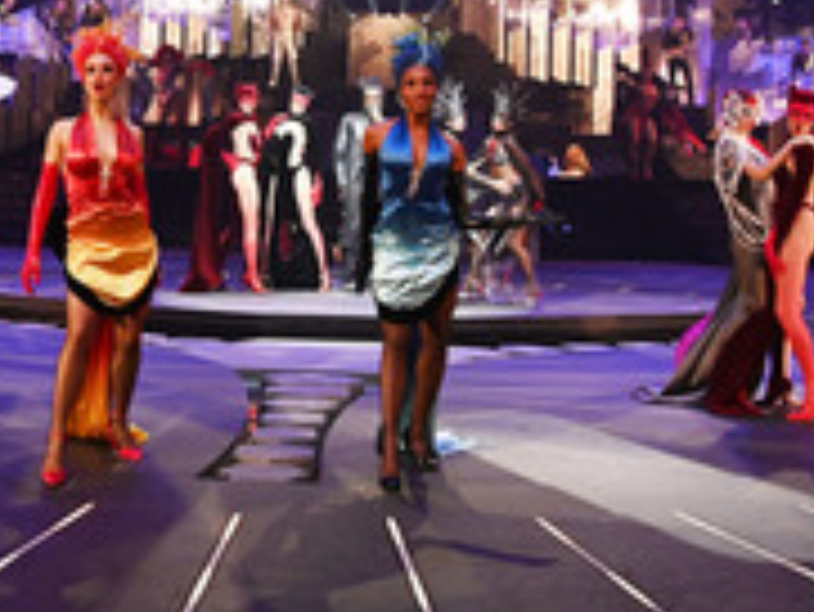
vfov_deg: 21.6
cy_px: 104
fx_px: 1577
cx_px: 299
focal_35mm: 67
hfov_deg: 28.8
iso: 5000
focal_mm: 28
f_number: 5
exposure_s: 1/250
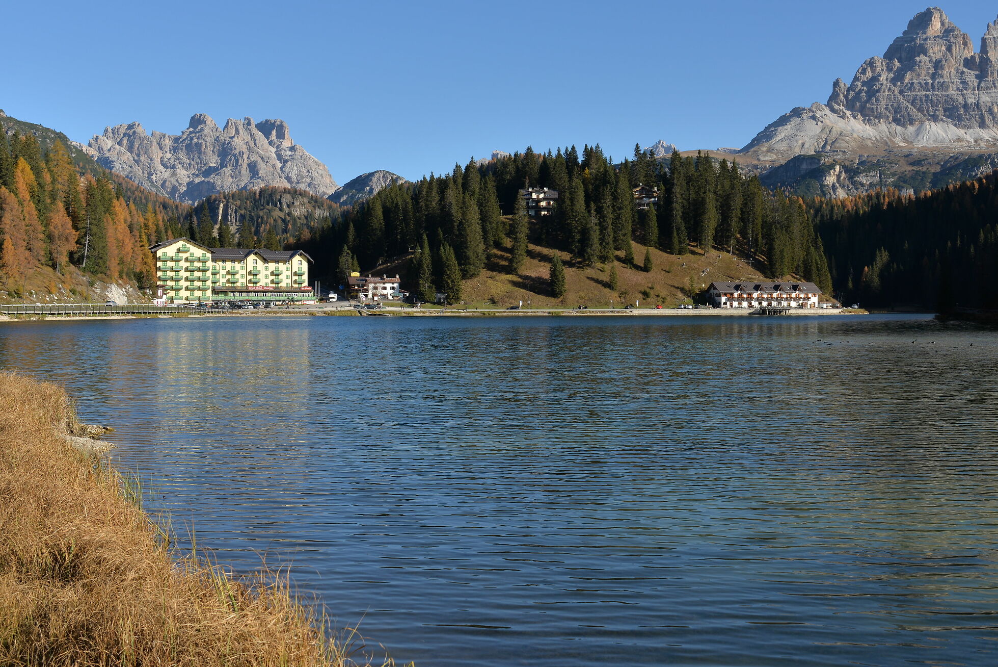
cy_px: 323
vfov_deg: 27.6
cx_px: 603
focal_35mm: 49
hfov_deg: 40.1
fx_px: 1359
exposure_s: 1/320
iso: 100
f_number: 9
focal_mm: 40
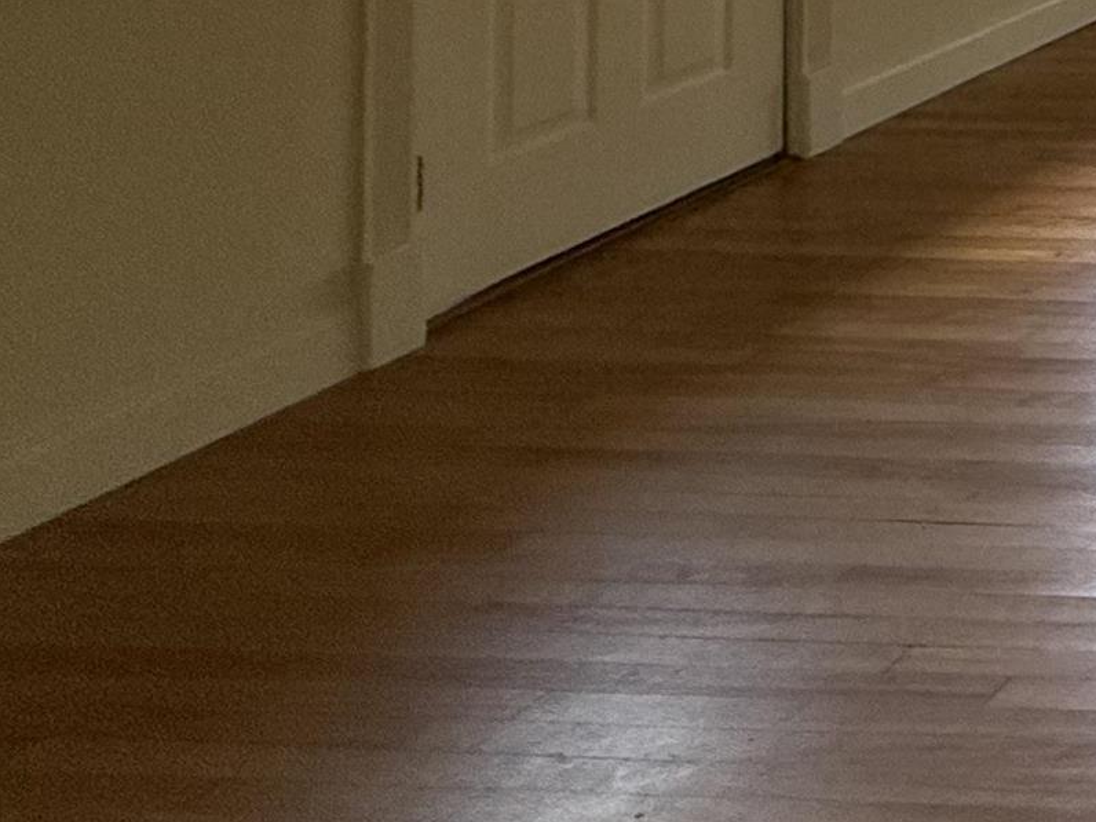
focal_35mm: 54
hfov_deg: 21.0
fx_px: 1710
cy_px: -487
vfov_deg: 21.5
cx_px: 2047
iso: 125
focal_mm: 2.22
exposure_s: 1/99
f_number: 2.2
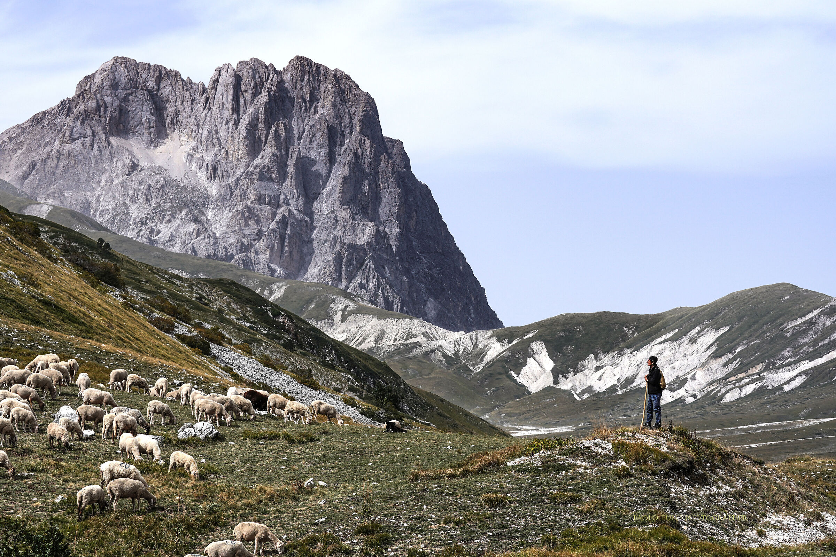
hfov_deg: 19.5
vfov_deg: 13.0
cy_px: 278
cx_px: 418
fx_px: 2438
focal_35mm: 105
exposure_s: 1/400
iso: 50
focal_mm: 70
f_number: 8
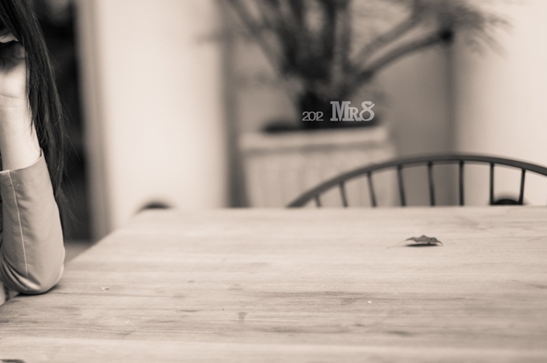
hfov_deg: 23.5
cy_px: 77
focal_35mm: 85
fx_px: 1290
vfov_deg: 15.9
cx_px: 84
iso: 200
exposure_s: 1/2000
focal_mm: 50
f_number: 1.6
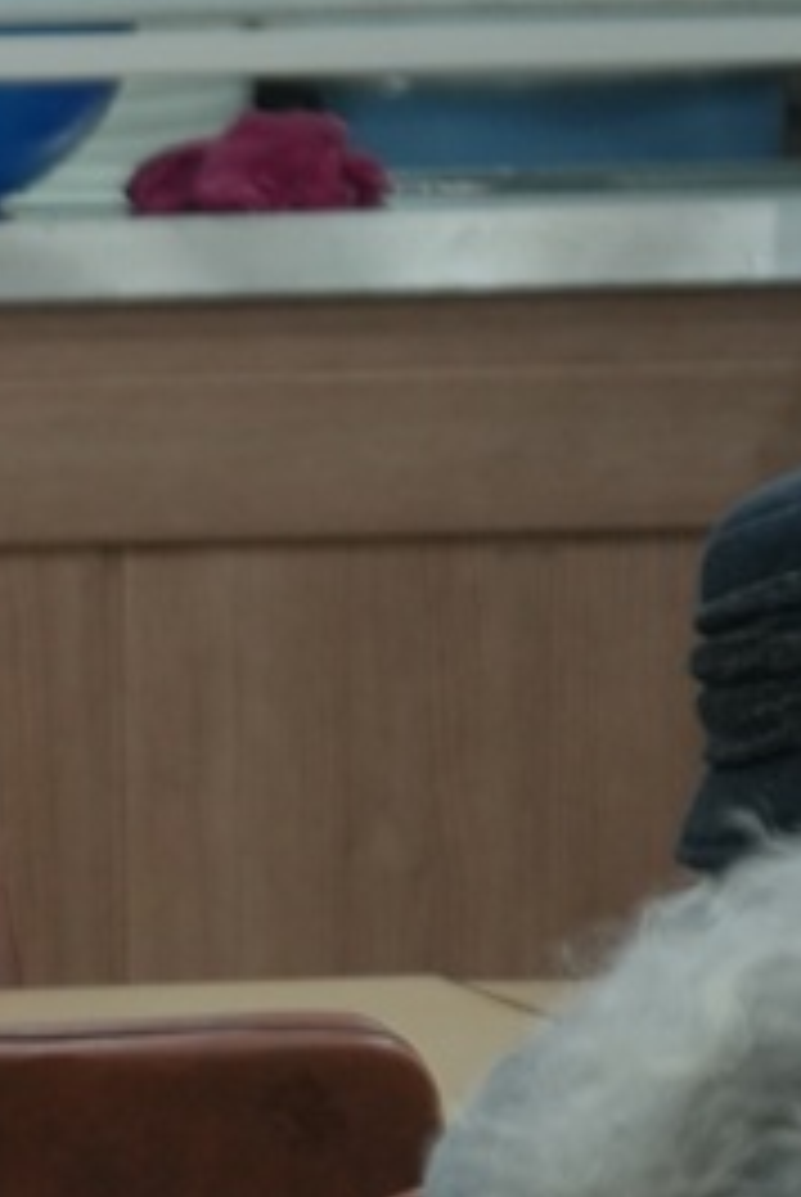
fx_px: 16909
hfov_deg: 2.7
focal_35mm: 508
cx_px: -1451
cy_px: 700
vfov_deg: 4.1
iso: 640
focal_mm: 88
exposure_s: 1/80
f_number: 5.6
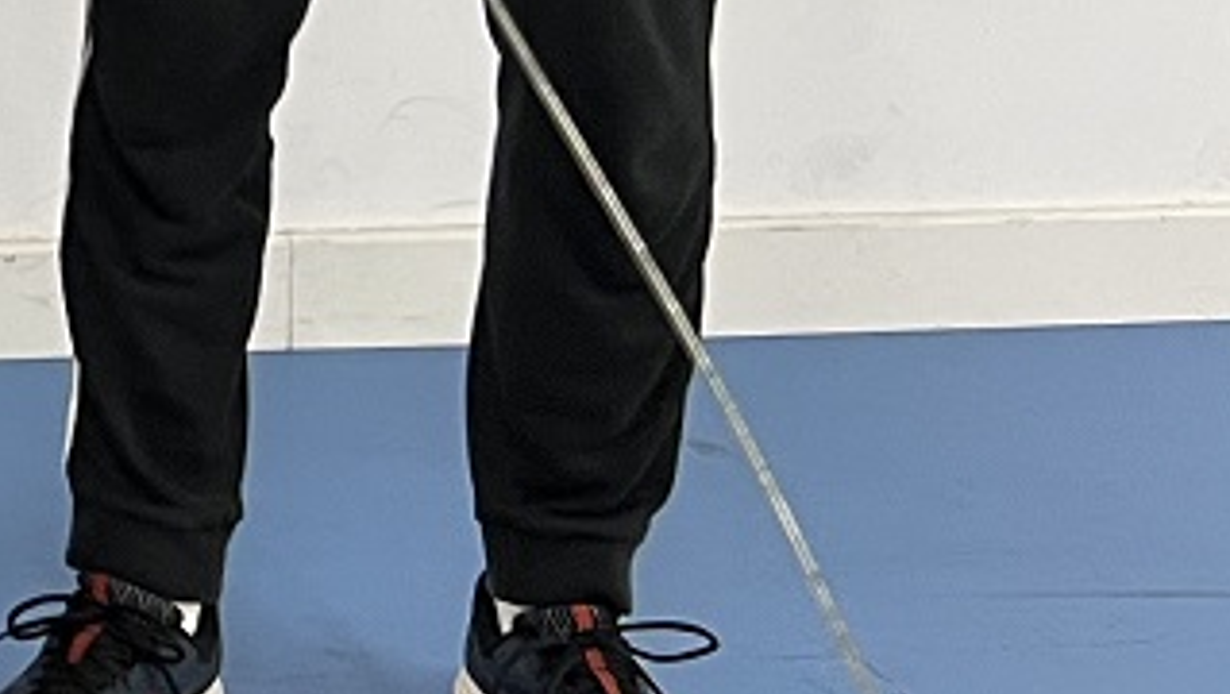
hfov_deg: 13.2
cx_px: -1442
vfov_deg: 8.5
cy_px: -869
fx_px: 4341
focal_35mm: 133
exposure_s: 1/50
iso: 80
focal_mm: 5.7
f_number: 1.5
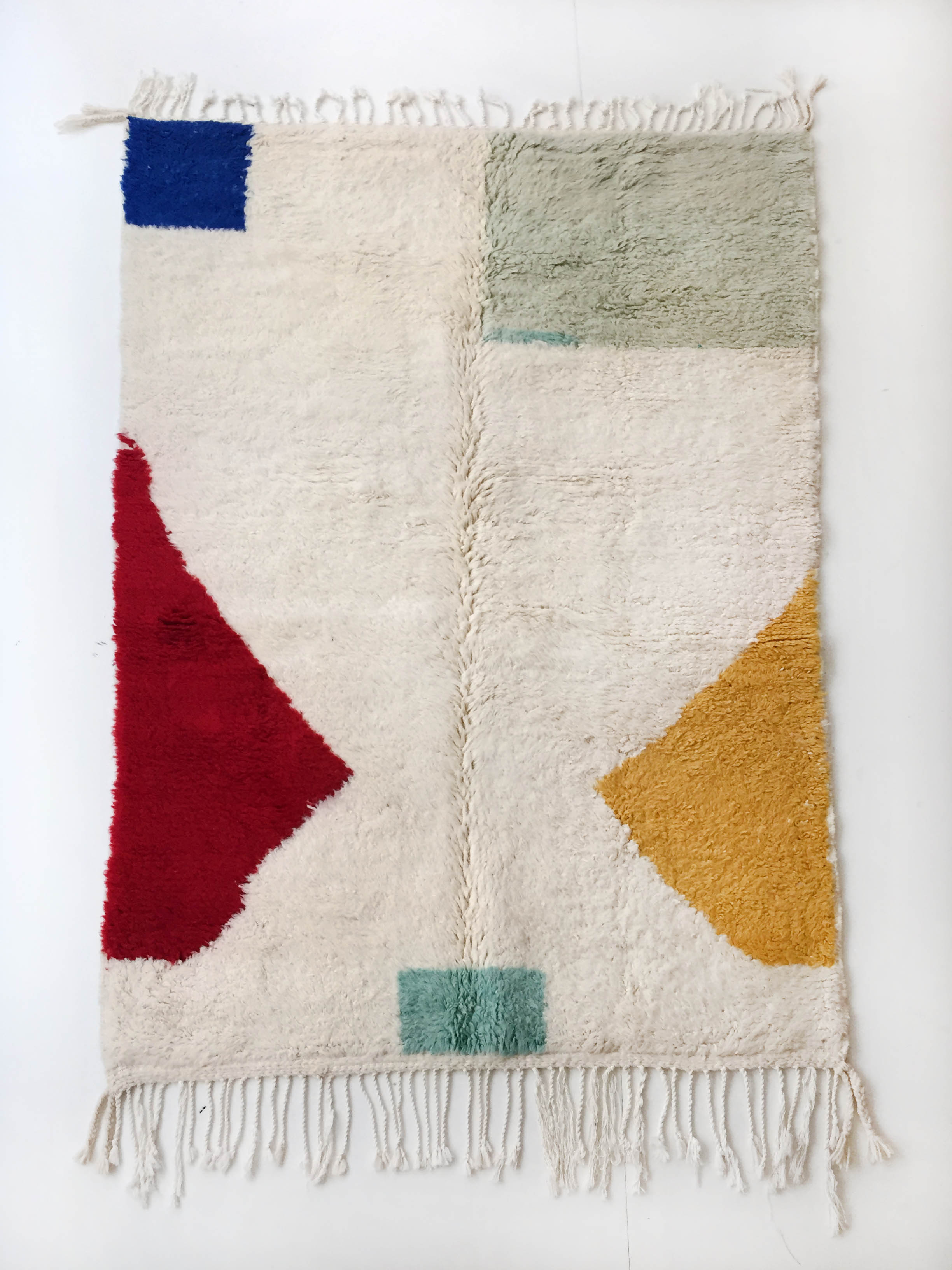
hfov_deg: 48.2
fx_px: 1063
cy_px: 635
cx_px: 476
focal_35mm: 29
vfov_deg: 61.7
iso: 64
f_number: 2.2
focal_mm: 4.15
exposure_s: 1/33
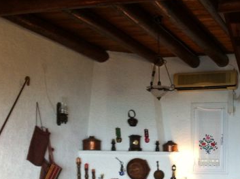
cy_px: 165
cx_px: 204
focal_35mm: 70
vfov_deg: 20.4
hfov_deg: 27.1
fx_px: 484
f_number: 2.8
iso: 100
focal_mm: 3.85
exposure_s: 1/15
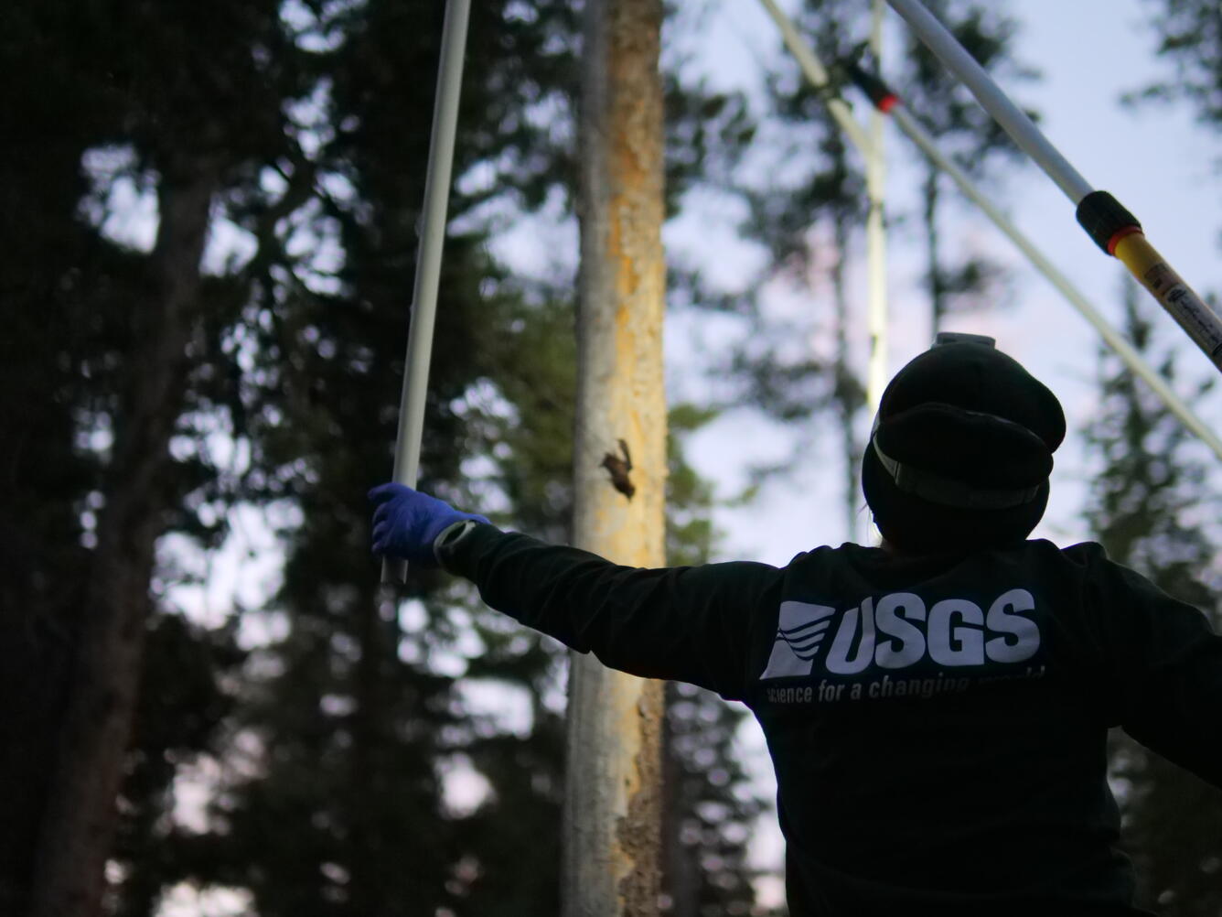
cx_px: 611
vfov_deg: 24.4
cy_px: 458
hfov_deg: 32.2
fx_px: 2118
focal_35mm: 60
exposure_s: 1/60
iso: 3200
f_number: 1.4
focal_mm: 30
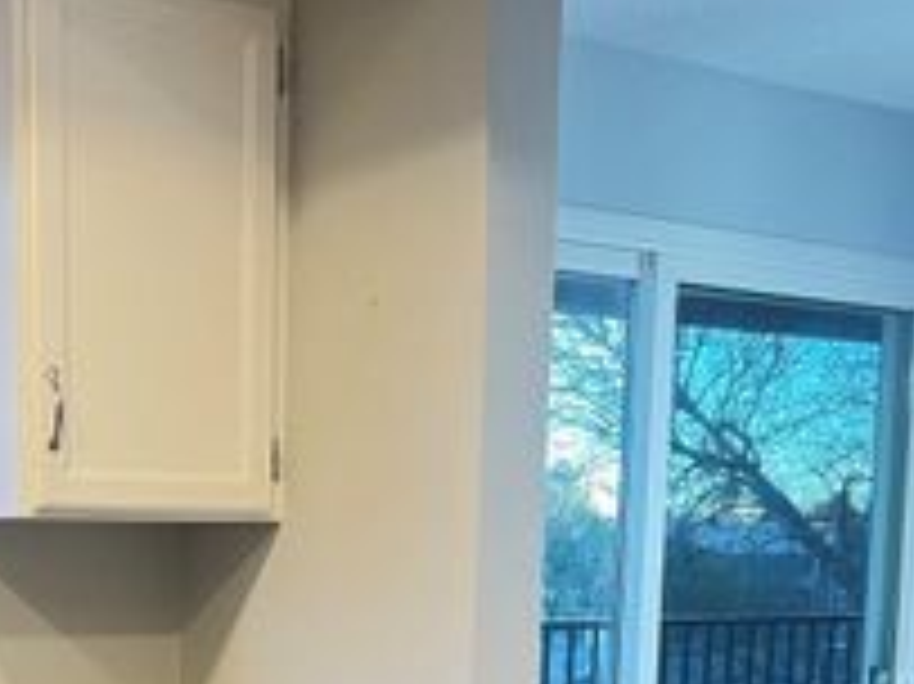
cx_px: 171
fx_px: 1689
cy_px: 754
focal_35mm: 64
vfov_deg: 21.7
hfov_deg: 29.5
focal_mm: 5.7
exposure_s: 1/60
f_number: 1.5
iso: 160
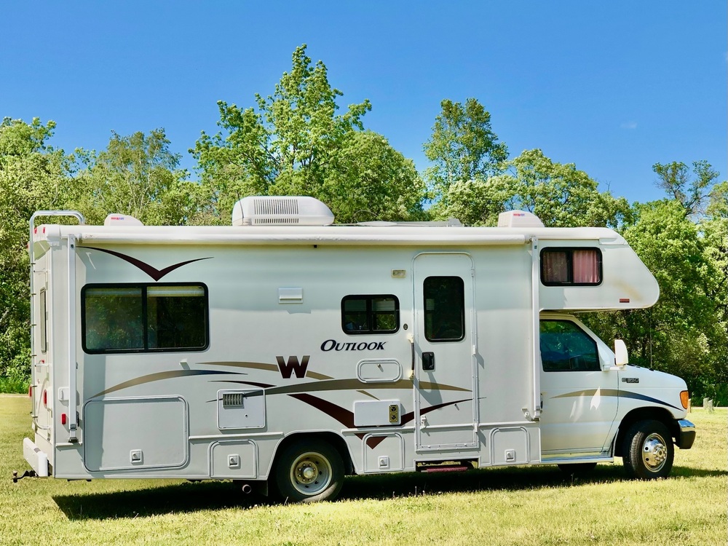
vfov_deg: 28.0
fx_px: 1094
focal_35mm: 52
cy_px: 273
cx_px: 364
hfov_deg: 36.8
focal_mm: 6
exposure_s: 1/873
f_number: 2.4
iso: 16
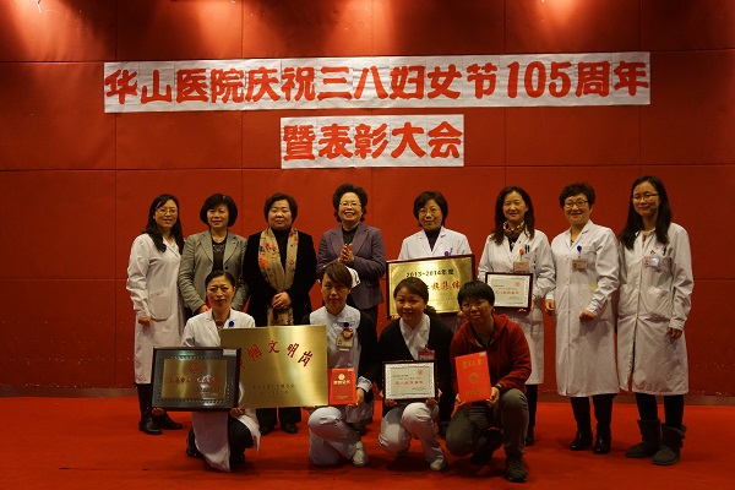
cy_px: 245
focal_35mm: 36
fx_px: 735
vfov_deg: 36.9
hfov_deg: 53.1
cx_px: 368
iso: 1000
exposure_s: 1/60
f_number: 4
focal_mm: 24
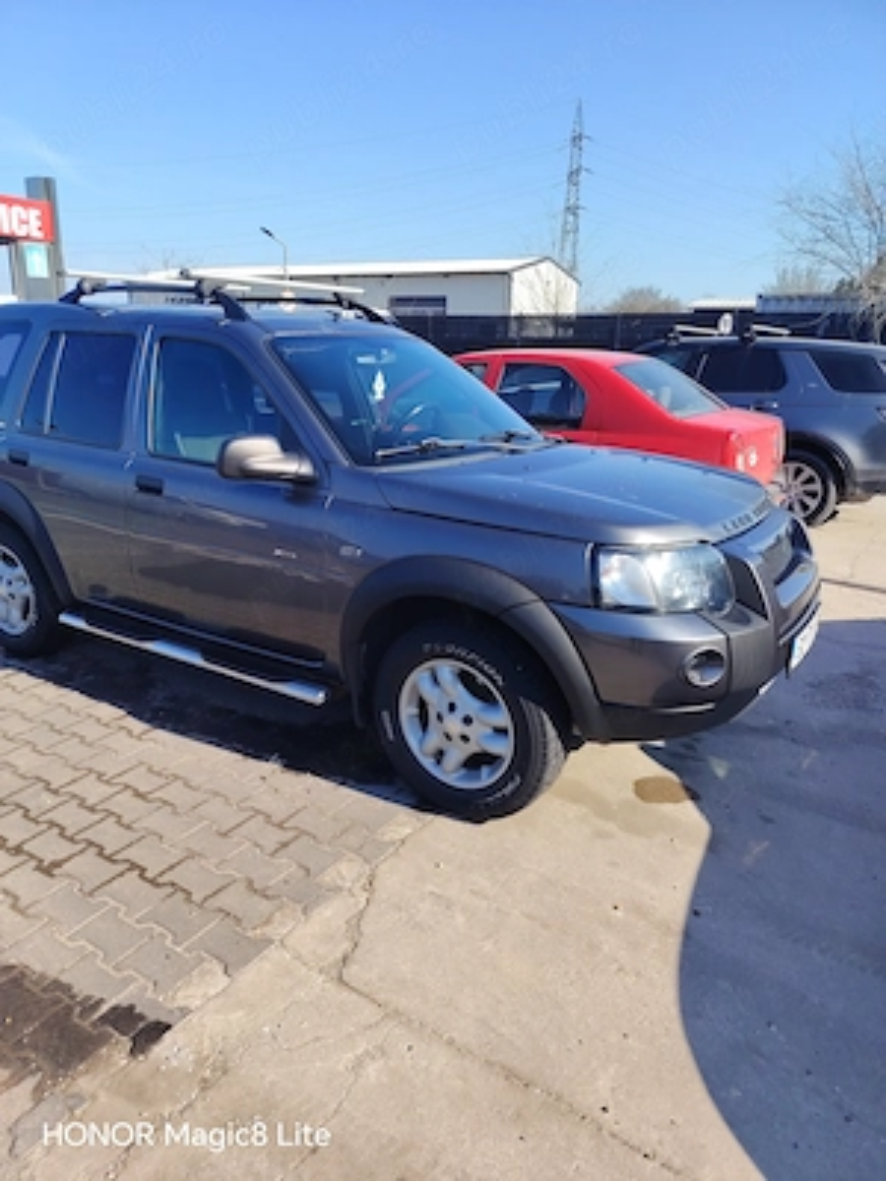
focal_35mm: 24
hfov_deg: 56.8
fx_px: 819
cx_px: 443
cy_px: 590
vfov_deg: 71.6
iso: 100
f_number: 1.75
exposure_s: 1/528
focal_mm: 5.25
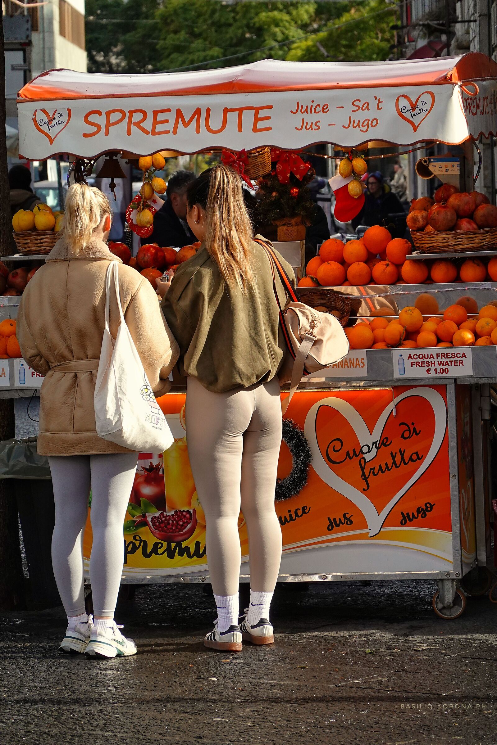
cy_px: 372
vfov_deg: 10.3
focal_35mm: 200
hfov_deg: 6.9
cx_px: 248
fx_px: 4141
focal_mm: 72
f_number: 4.5
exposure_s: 1/800
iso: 400
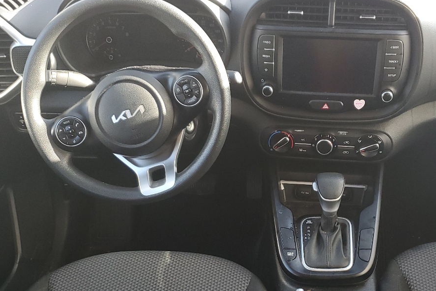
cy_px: 210
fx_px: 594
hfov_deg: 39.9
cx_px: 283
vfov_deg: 27.2
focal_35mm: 49
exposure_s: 1/120
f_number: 1.5
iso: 72
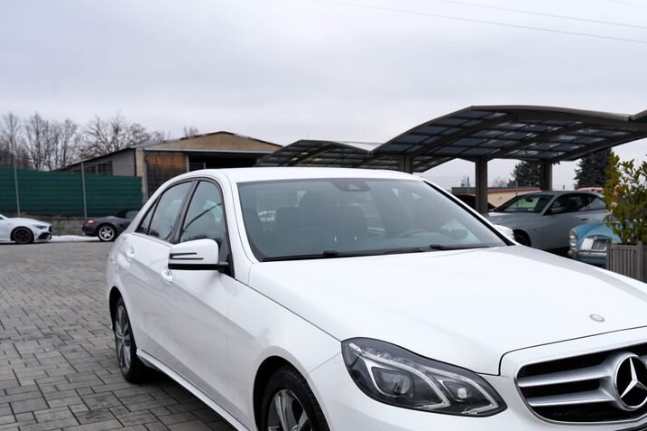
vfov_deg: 32.9
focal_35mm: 40
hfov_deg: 47.8
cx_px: 427
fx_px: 718
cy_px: 305
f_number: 7.1
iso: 100
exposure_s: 1/200
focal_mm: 28
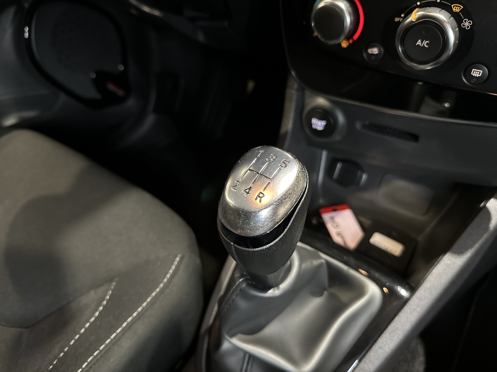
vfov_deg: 56.8
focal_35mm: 24
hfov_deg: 71.6
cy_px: 186
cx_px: 248
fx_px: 345
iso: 1600
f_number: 1.78
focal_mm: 6.86
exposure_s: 1/30
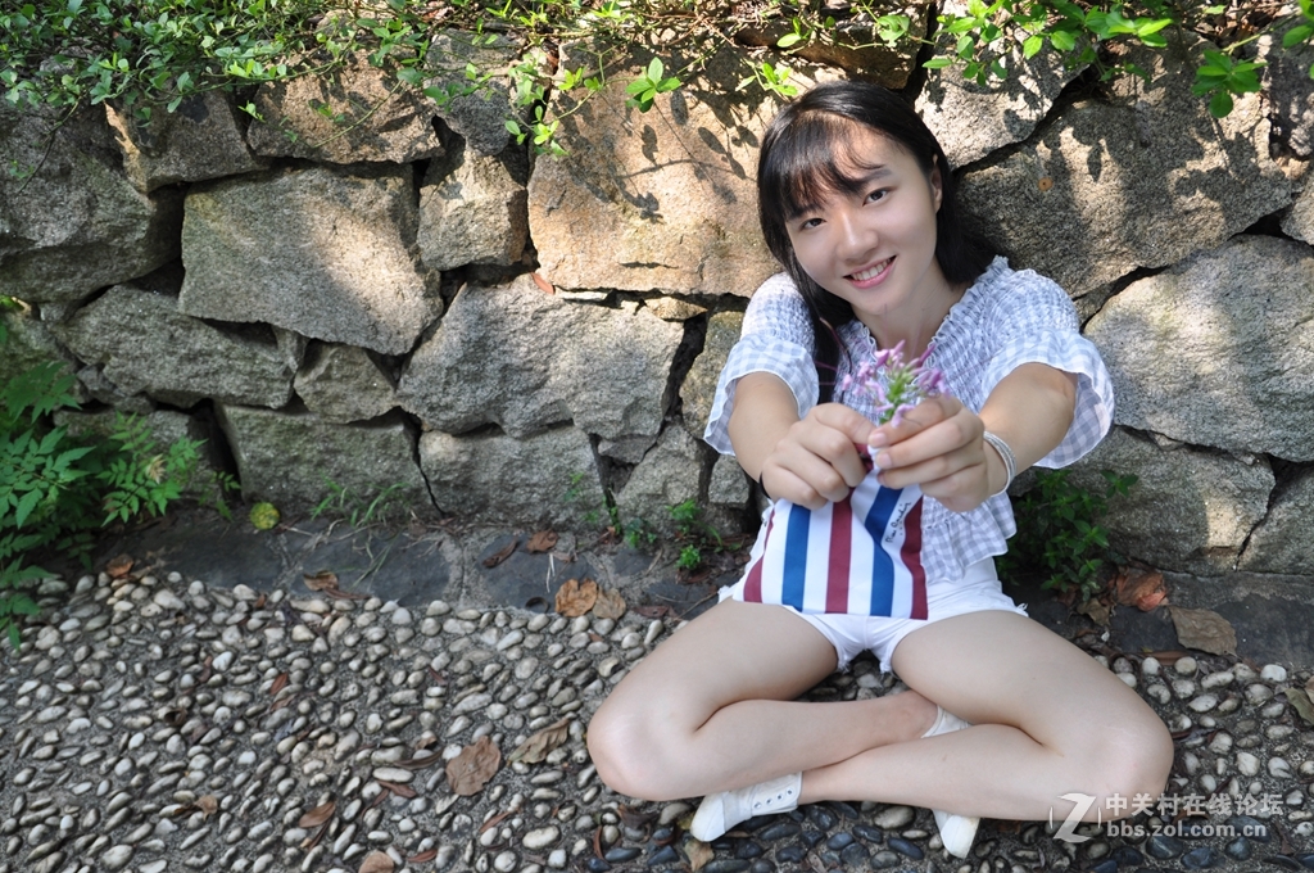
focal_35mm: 30
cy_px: 436
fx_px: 1094
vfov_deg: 43.5
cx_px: 657
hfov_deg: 62.0
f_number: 4
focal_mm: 20
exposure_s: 1/400
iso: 200
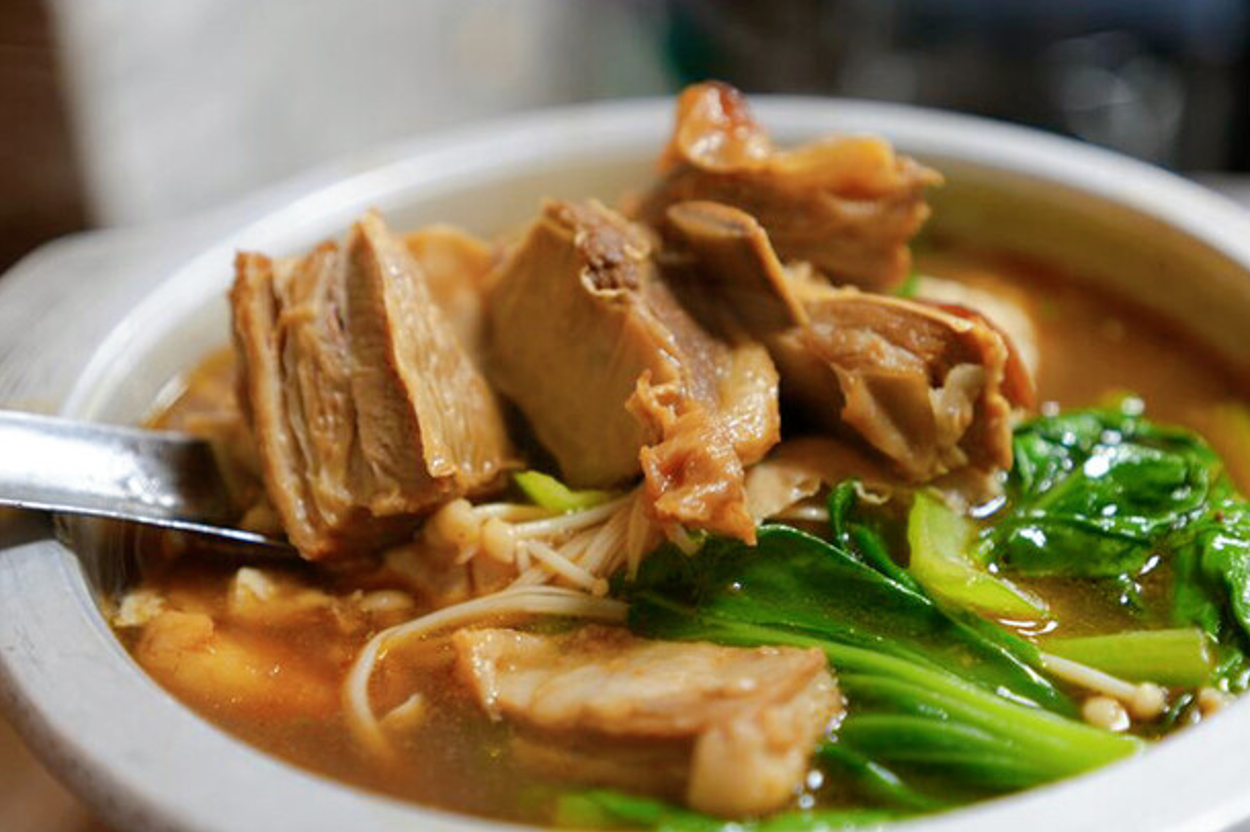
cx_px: 734
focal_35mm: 39
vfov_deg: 34.2
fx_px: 1353
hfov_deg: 49.3
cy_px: 451
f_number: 2.8
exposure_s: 1/30
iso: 500
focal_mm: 28
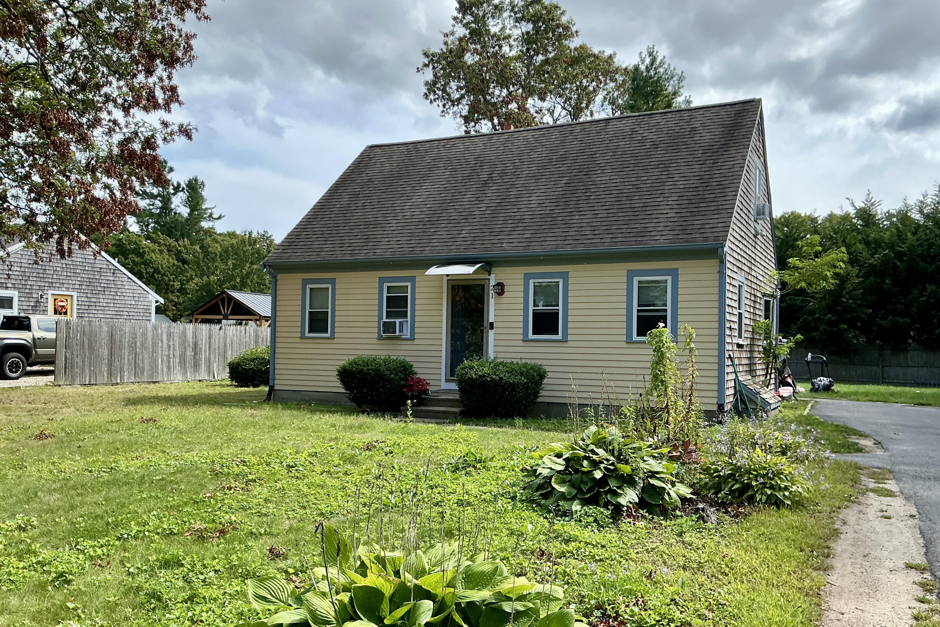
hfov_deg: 61.9
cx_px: 479
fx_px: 783
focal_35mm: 30
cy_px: 334
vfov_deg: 43.6
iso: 25
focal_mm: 3
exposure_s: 1/666
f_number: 1.8
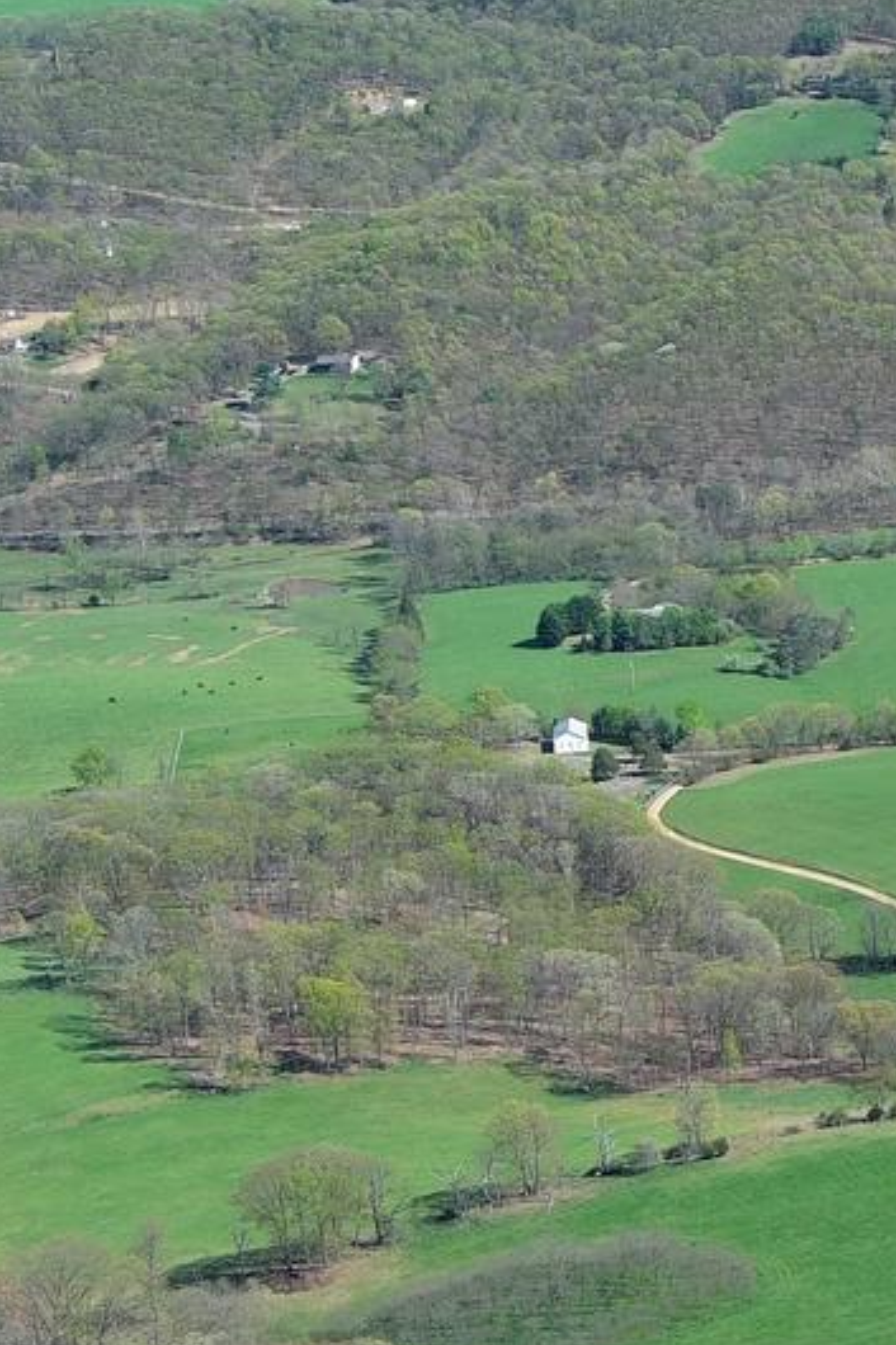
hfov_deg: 11.4
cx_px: 1609
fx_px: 4184
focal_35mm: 112
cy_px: 755
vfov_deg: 18.3
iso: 100
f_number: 2.8
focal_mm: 10.57
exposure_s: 1/761
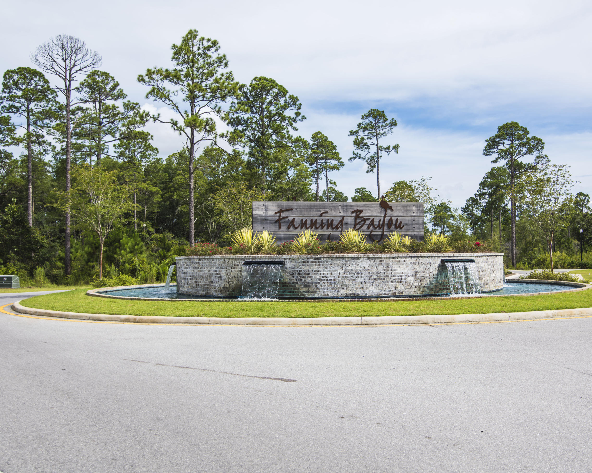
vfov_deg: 37.3
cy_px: 235
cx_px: 339
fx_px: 701
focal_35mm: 40
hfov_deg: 45.7
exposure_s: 1/250
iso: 100
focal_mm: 35
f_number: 10
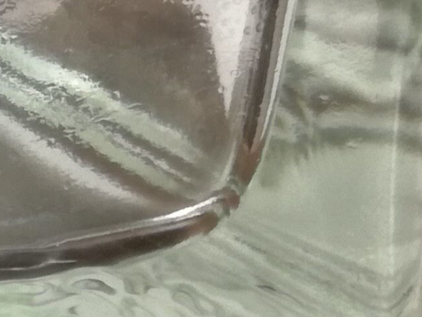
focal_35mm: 176
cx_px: -503
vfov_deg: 8.4
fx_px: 2146
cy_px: 81
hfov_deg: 10.1
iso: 80
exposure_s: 1/30
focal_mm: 3.79
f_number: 2
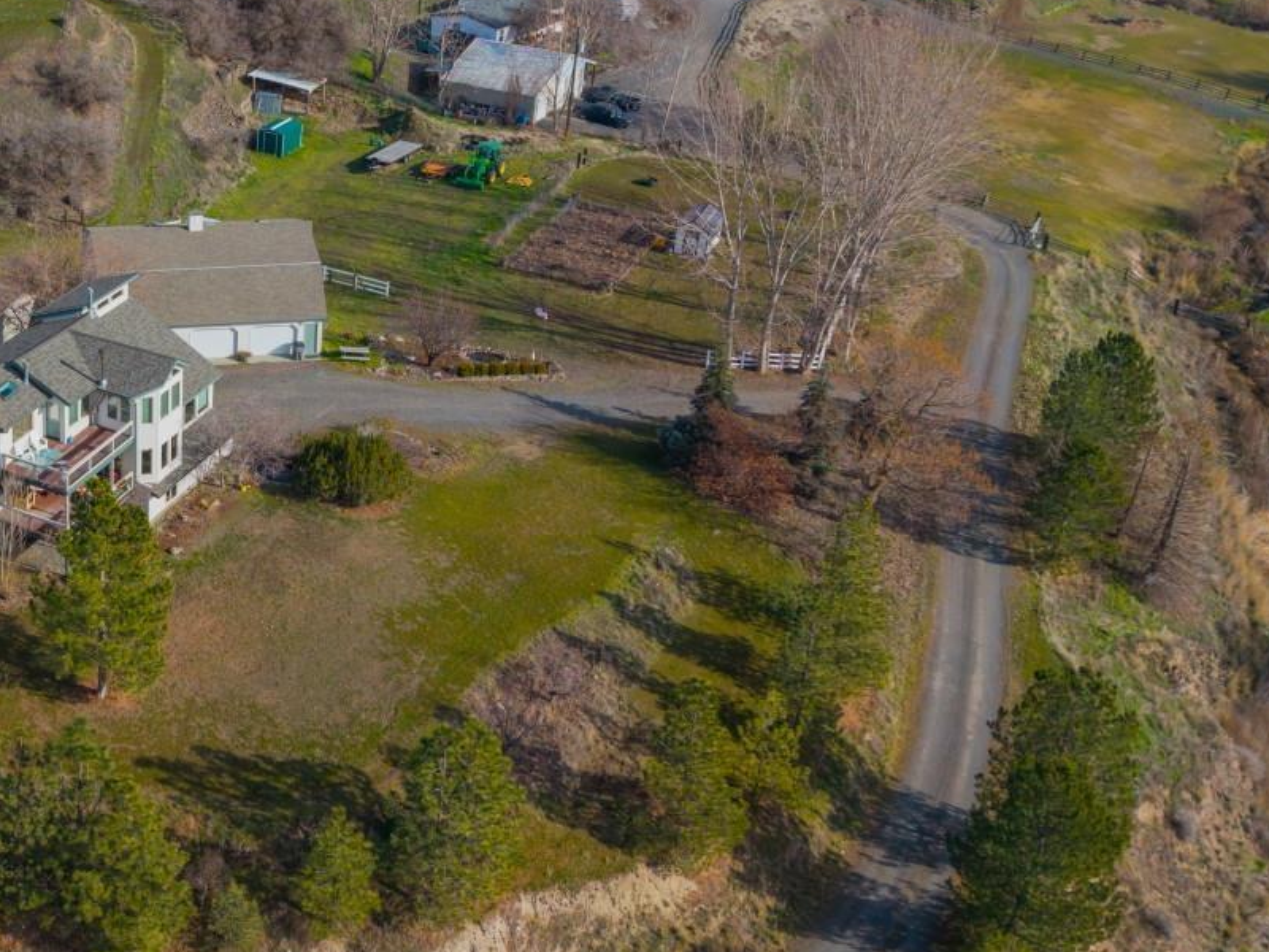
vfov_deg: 29.7
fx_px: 1760
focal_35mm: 48
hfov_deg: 37.3
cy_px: 217
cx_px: 149
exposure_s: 1/4000
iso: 160
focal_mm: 8.67
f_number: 1.8
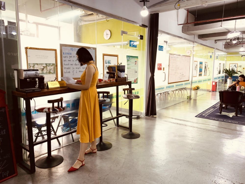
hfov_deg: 67.3
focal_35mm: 26
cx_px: 122
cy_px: 92
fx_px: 184
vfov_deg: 53.1
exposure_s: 1/60
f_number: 1.8
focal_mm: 4.25
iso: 160
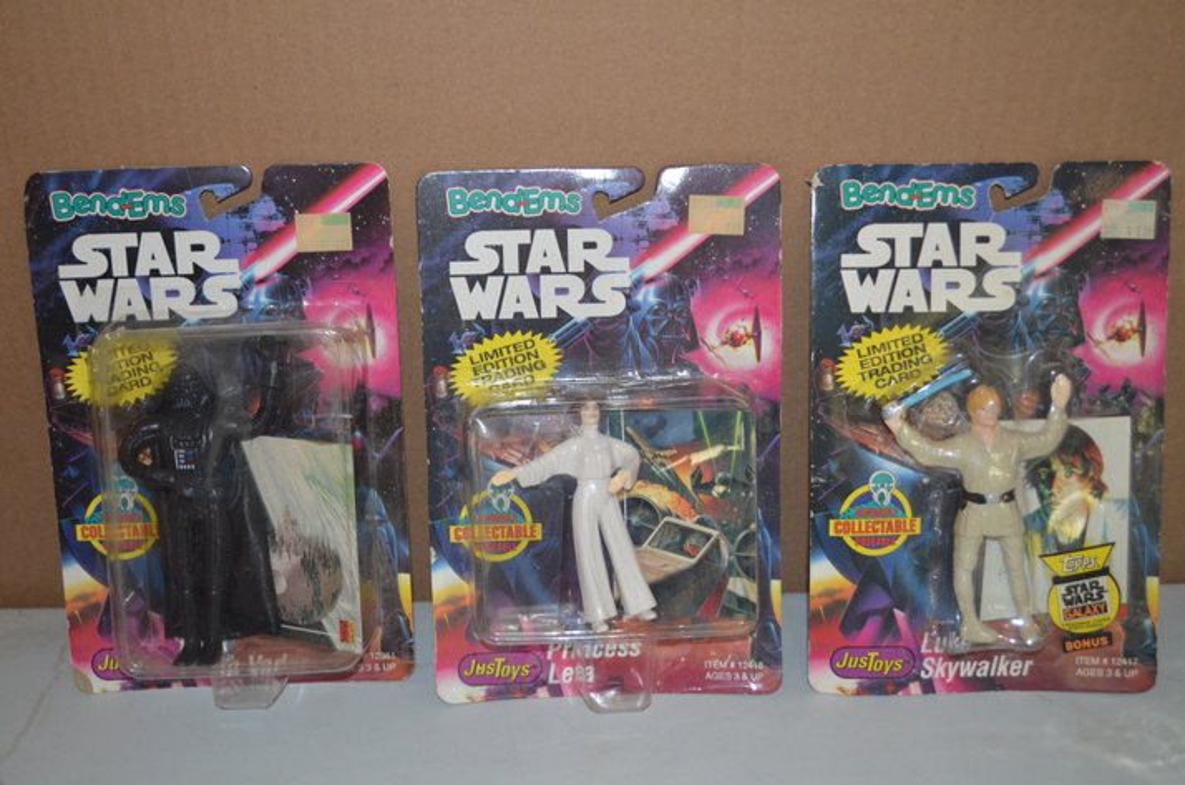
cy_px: 392
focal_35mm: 45
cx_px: 592
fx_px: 1478
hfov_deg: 43.7
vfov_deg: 29.7
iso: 2000
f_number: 4.5
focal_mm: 30
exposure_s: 1/60
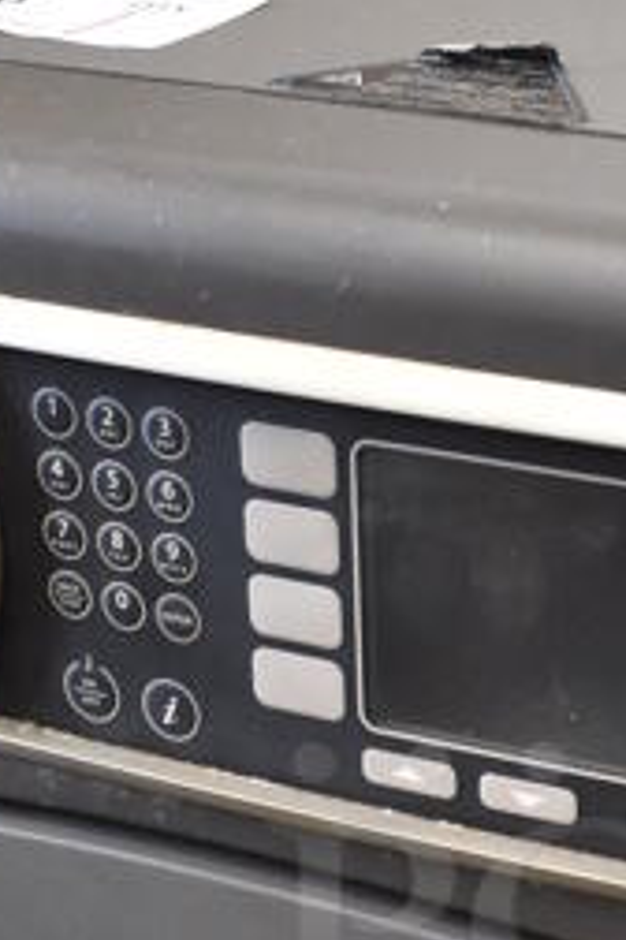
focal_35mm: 98
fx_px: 2556
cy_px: 916
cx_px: 544
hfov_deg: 13.9
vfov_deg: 20.2
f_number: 3.5
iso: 2000
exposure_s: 1/125
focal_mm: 18
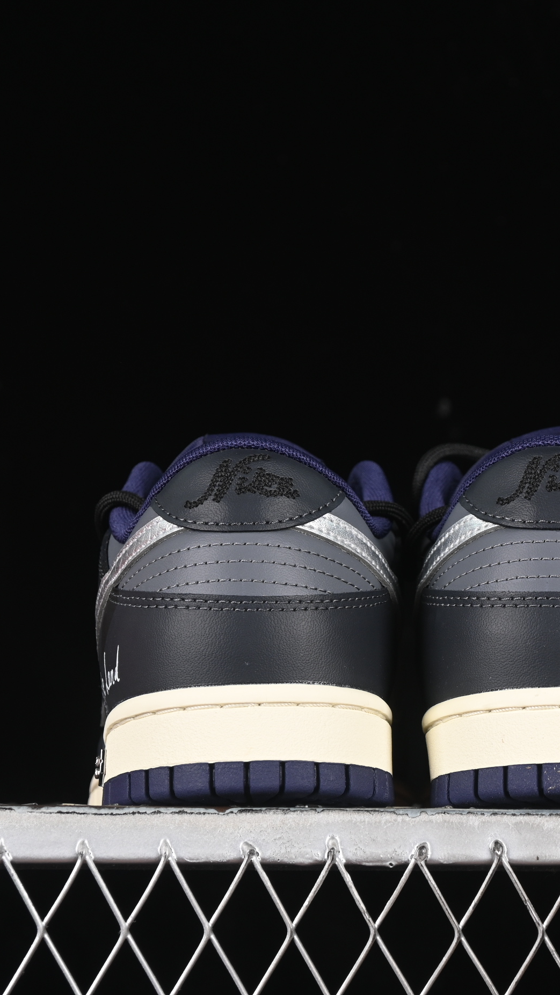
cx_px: 416
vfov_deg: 18.2
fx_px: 3115
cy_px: 498
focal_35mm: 118
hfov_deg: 10.3
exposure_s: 1/60
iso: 160
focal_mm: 50
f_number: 6.3
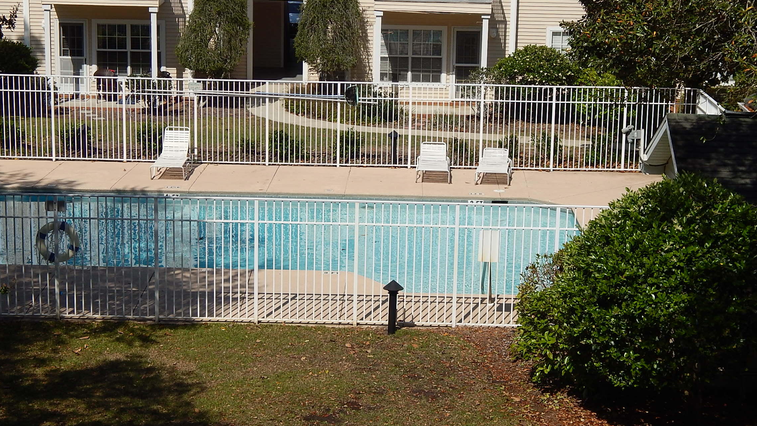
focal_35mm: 83
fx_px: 1666
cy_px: 263
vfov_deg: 14.6
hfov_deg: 25.6
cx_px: 378
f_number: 8.4
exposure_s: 1/500
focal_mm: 13.5
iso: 125
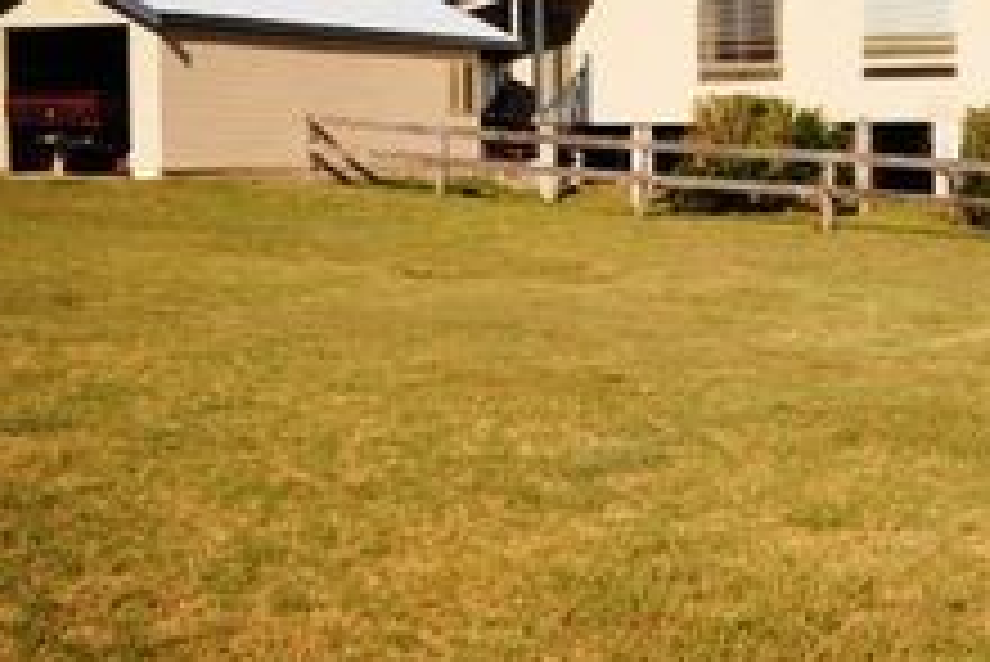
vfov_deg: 21.2
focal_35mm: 64
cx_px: 842
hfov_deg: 30.4
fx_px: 1761
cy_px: 236
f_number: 9
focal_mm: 20
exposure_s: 1/320
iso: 100
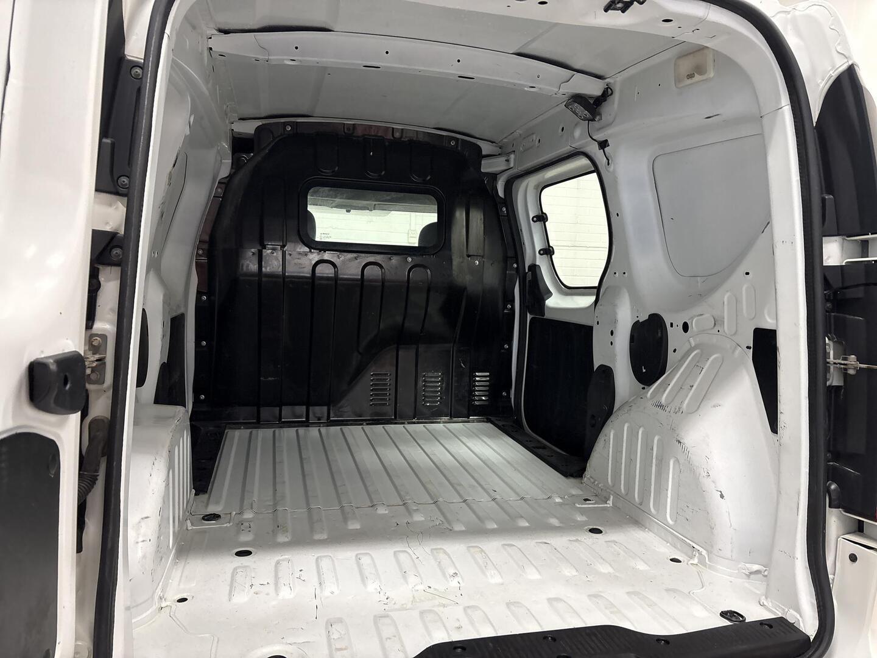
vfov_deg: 53.1
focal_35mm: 26
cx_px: 438
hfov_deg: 67.3
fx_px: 659
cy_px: 329
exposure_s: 1/50
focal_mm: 5.96
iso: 200
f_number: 1.6
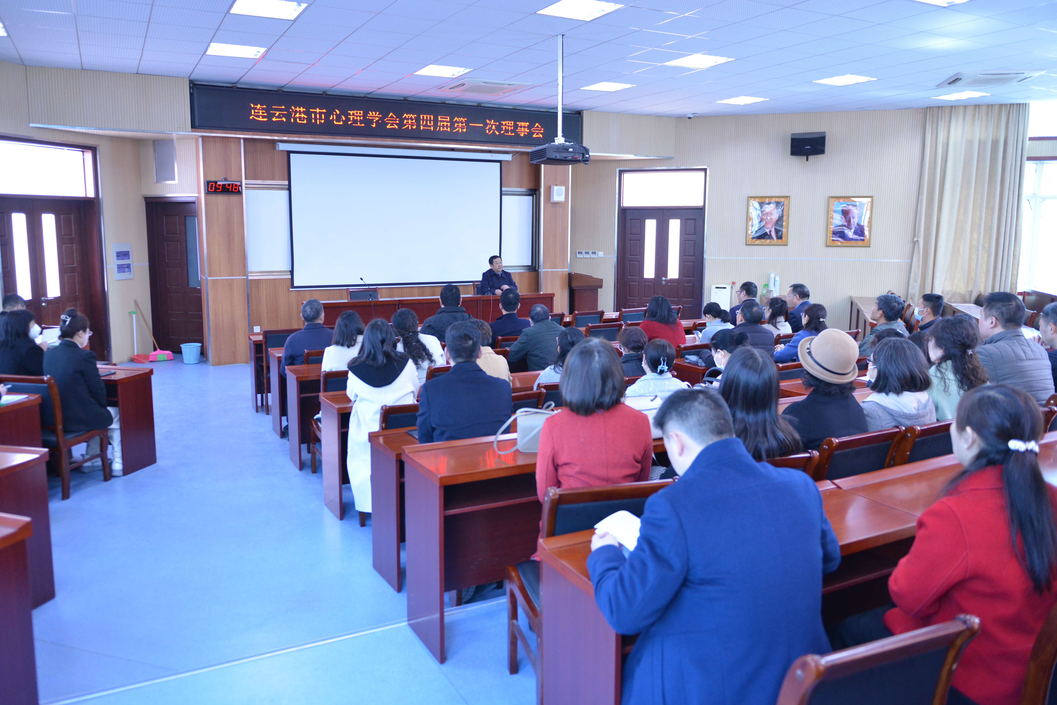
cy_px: 335
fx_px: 764
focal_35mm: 26
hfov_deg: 69.3
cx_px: 493
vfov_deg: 49.6
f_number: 2.8
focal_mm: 24
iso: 2000
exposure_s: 1/160
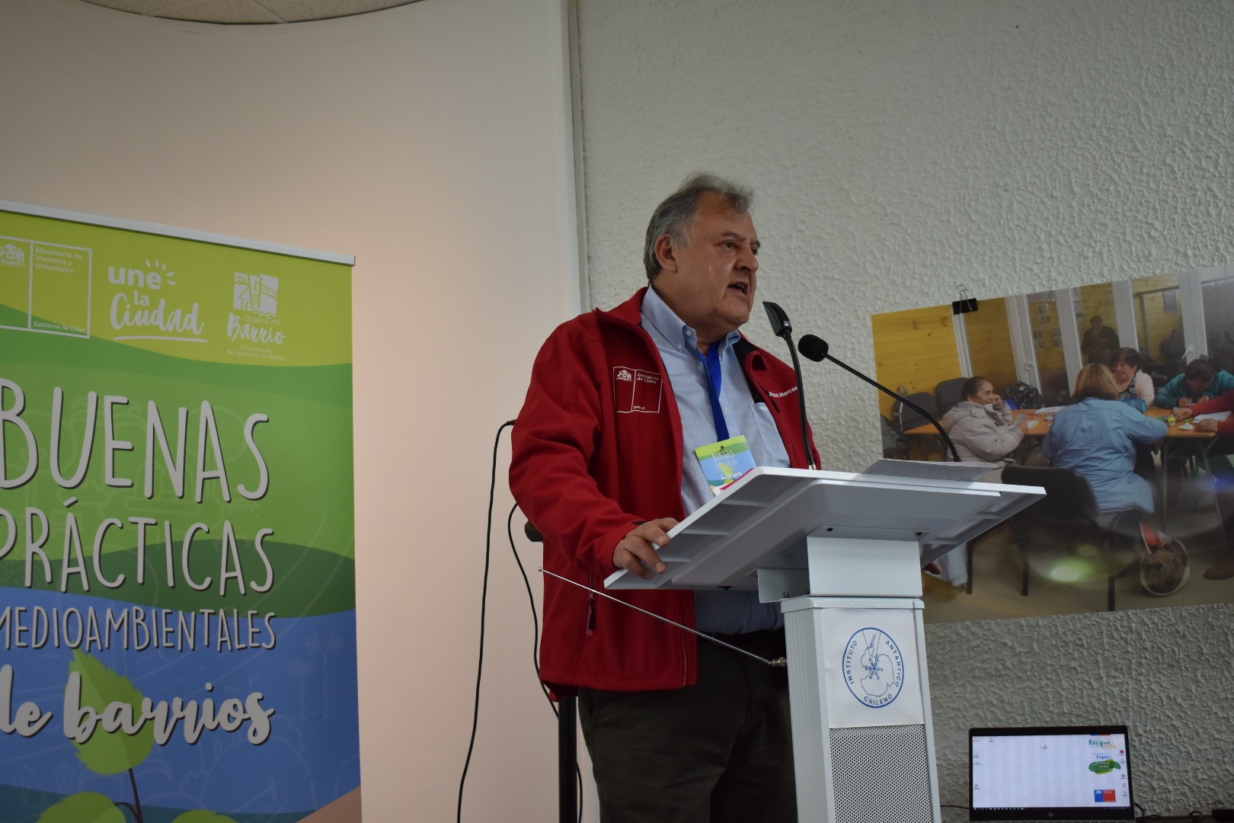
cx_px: 617
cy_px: 412
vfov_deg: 30.8
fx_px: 1491
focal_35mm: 44
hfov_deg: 45.0
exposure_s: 1/60
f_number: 4.2
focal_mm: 29
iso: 450
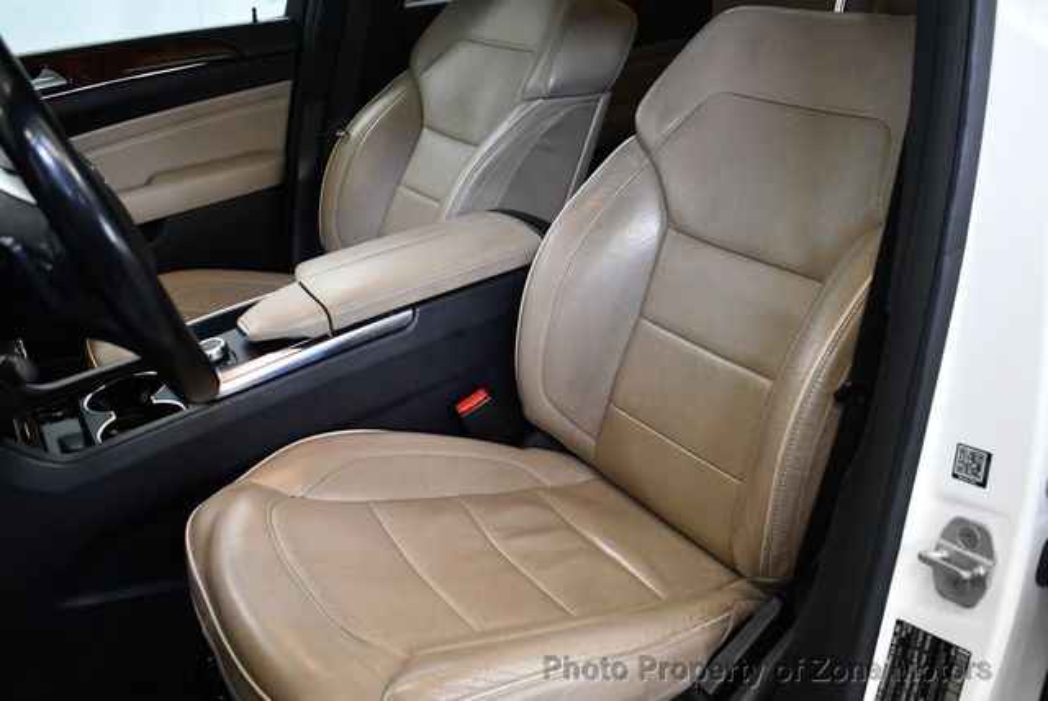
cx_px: 524
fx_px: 1049
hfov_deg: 53.1
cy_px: 350
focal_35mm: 36
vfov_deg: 36.9
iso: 1800
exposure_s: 1/125
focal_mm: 18
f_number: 3.5
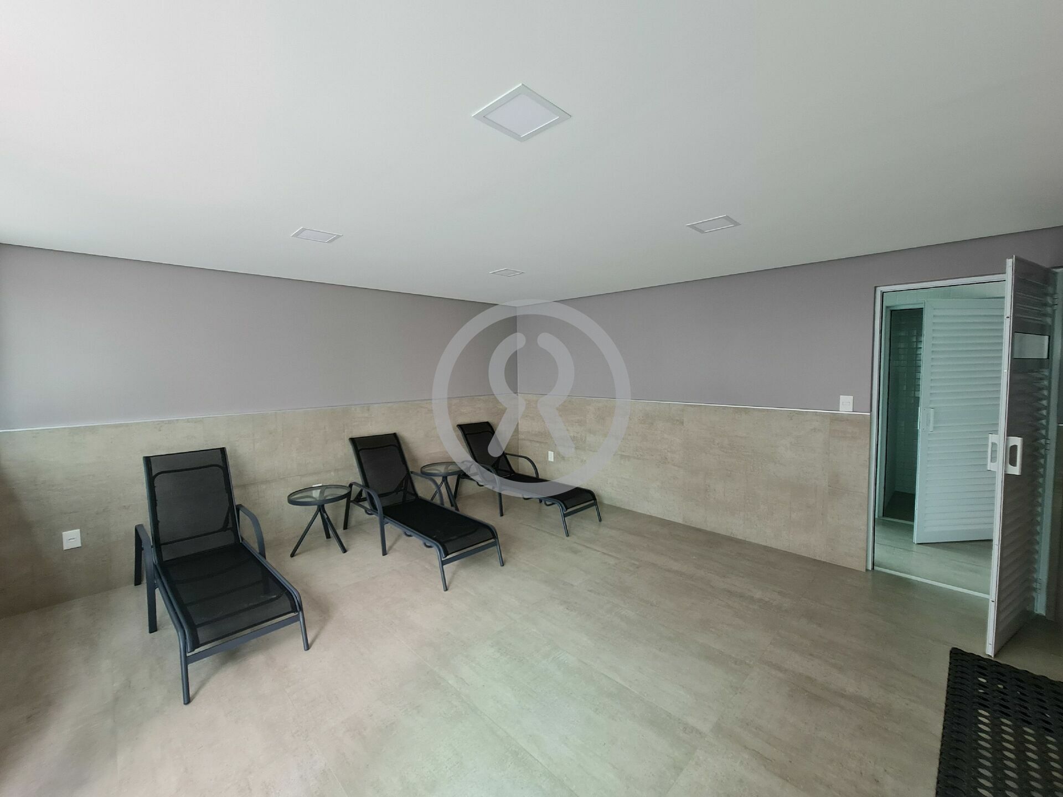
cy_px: 398
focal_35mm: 13
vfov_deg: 89.9
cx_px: 532
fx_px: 399
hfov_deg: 106.2
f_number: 2.2
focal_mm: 2.2
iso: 125
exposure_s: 1/60
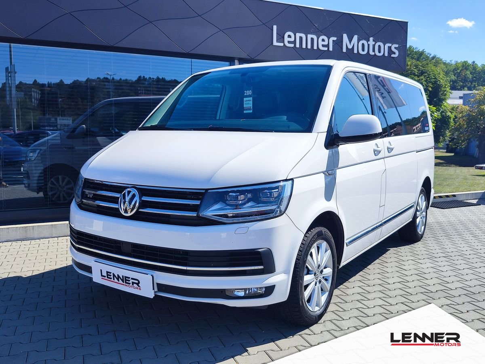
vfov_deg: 58.9
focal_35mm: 23
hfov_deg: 73.9
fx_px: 322
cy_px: 182
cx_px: 242
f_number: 1.69
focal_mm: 7.01
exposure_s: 1/823
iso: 50
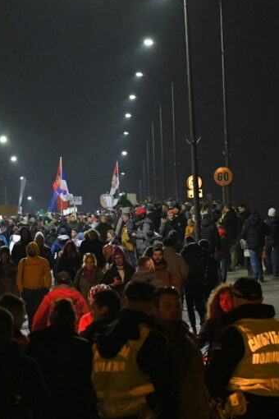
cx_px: -34
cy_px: 204
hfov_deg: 6.5
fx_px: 2453
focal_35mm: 211
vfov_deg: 9.8
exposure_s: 1/100
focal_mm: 70
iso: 8000
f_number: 4
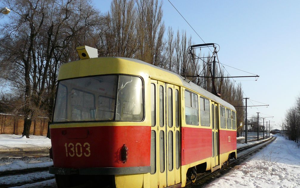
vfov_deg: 32.7
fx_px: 319
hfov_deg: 50.4
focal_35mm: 39
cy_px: 104
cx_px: 147
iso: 200
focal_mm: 6
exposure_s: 1/1300
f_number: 4
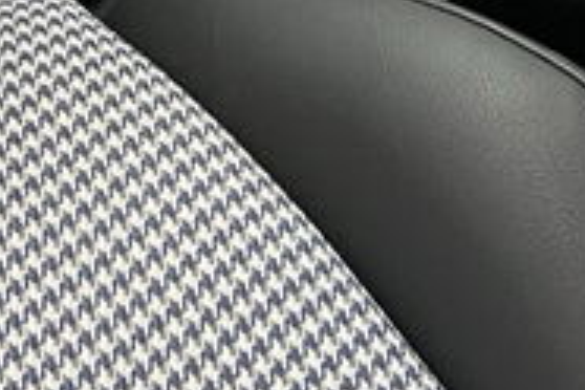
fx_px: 2421
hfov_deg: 12.9
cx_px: -327
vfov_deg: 8.7
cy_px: -406
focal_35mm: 149
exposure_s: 1/40
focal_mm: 5.7
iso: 640
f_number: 1.5
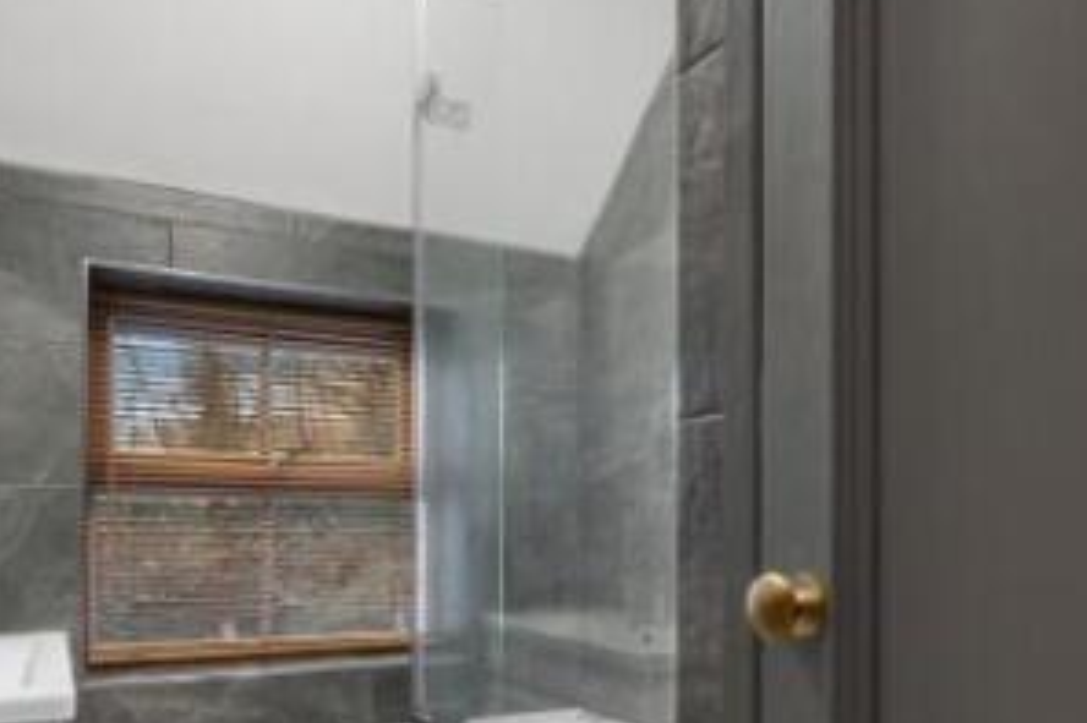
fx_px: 935
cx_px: 577
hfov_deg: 60.3
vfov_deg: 41.0
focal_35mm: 31
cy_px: 545
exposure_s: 1/15
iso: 200
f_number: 5.6
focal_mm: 14
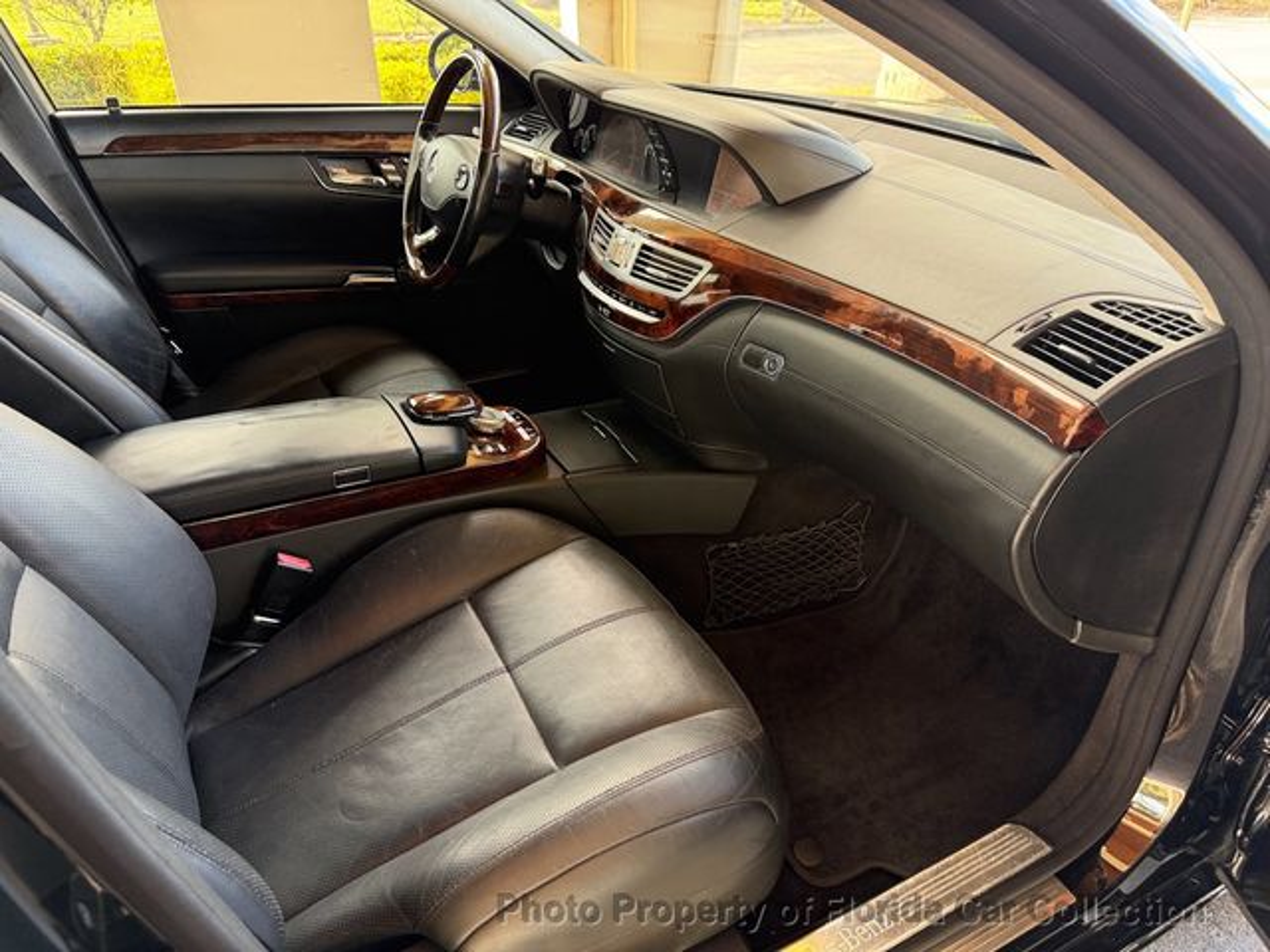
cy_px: 476
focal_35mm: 24
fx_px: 881
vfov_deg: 56.8
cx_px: 635
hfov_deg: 71.6
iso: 200
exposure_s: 1/76
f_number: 1.78
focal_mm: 6.76
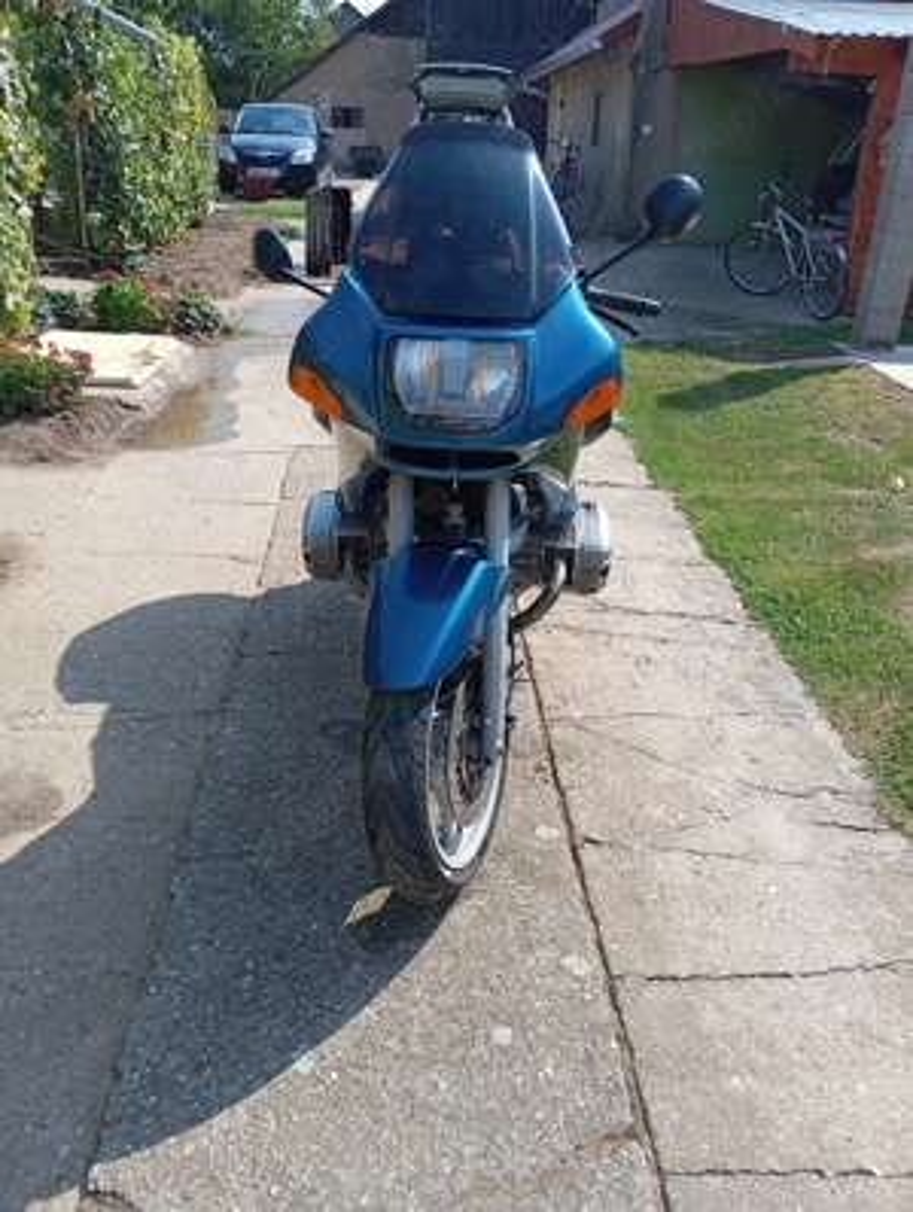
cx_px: 456
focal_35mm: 28
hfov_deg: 49.9
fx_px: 982
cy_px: 606
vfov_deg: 63.4
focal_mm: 4.22
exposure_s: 1/385
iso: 111
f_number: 1.8
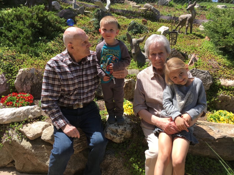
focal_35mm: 29
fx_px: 196
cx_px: 117
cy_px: 88
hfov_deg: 61.7
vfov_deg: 48.2
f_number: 2.2
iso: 25
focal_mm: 4.15
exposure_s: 1/874
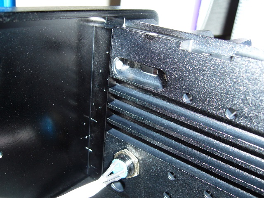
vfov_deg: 40.7
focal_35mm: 35
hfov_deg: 52.6
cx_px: 132
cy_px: 99
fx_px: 267
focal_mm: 5.8
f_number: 2.8
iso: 80
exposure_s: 1/30
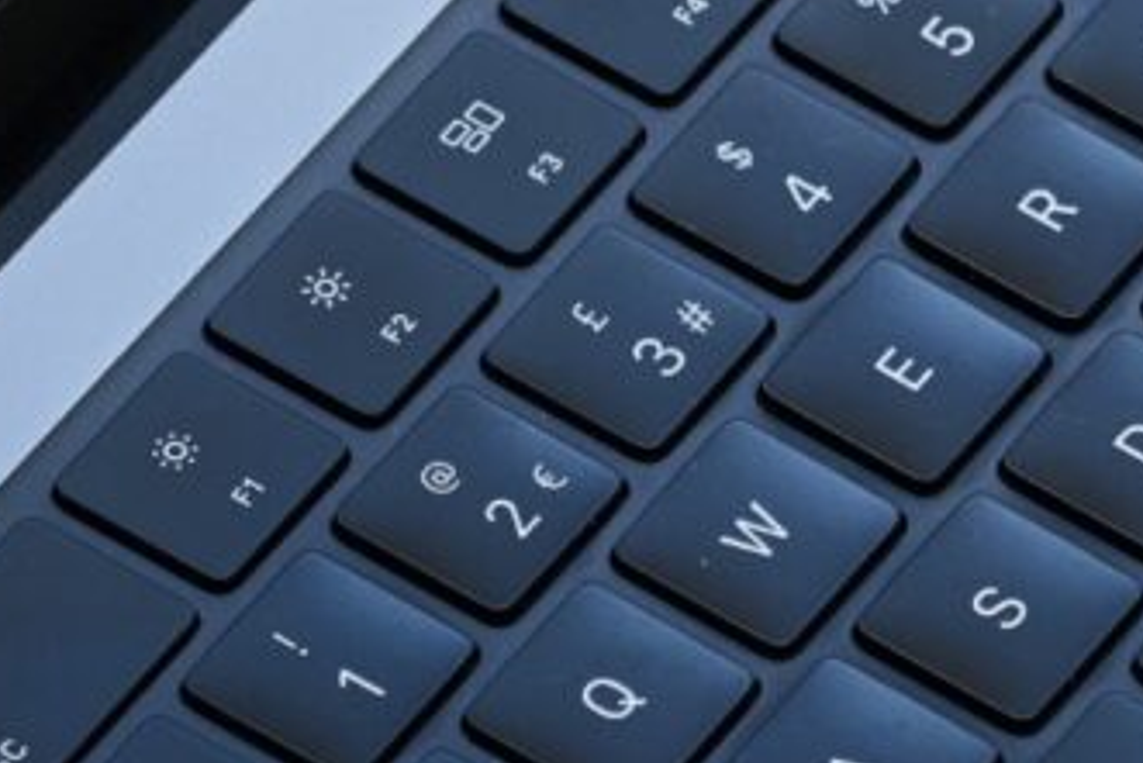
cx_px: 1830
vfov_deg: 2.1
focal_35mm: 657
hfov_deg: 3.1
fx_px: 20868
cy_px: -1200
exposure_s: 1/20
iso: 160
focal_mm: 85
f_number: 6.3
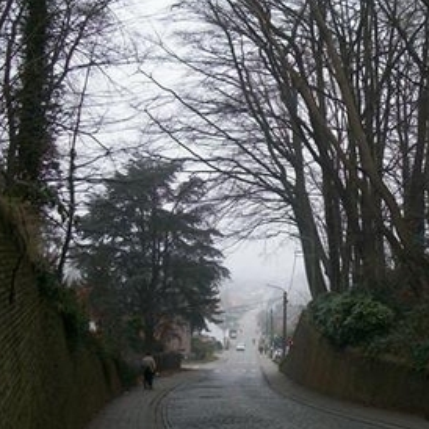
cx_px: 316
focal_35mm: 62
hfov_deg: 27.4
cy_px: 219
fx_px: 869
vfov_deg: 27.7
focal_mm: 5.7
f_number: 2.9
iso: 80
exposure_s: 1/160
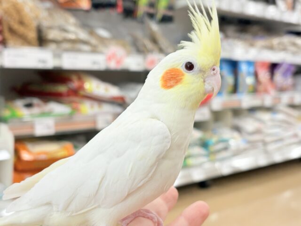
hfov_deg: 36.8
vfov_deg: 28.0
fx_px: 452
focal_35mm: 52
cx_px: 150
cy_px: 113
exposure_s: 1/50
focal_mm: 5.96
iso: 50
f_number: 1.6
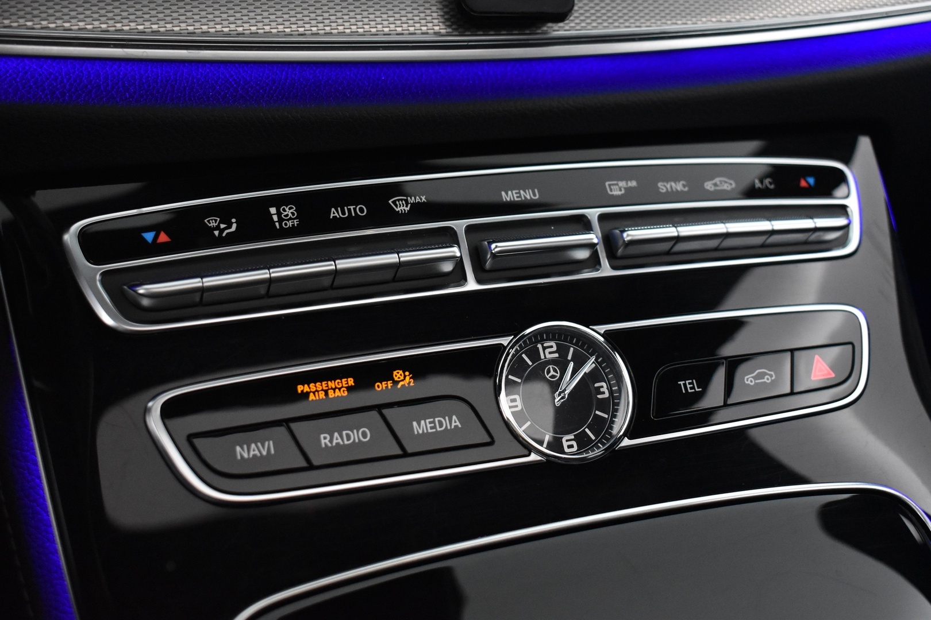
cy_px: 310
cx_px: 466
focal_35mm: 48
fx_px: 1241
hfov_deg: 41.1
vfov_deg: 28.1
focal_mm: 32
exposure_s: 1/50
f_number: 4.5
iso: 3200
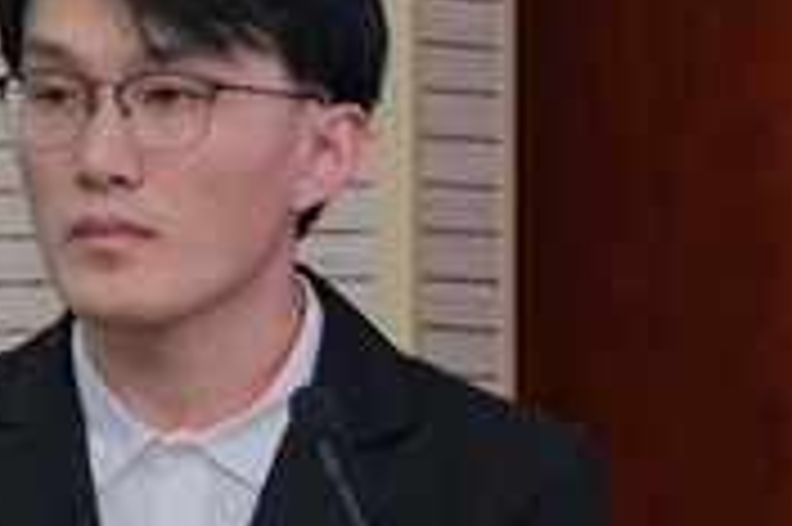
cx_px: -54
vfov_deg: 3.6
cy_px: 423
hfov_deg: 5.4
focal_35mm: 382
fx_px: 8396
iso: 800
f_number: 5
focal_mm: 74.4
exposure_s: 1/60
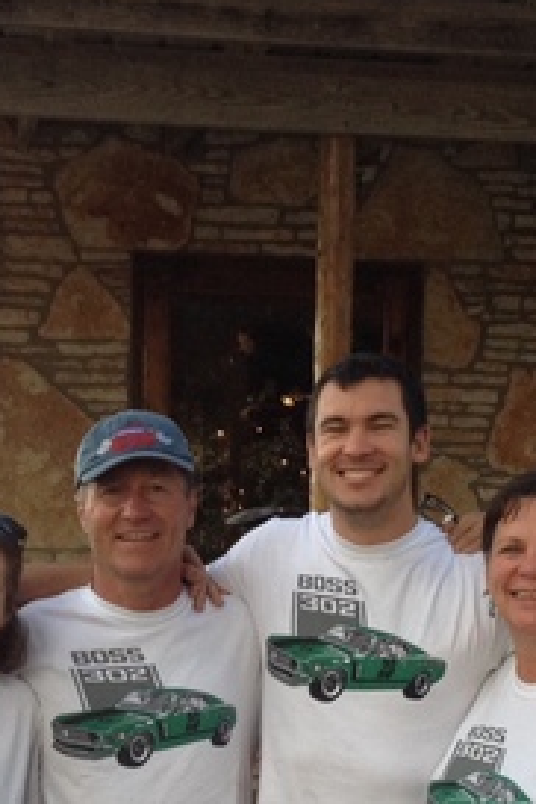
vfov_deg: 20.8
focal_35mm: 96
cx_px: 224
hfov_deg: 14.2
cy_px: 710
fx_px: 2144
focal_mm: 4.28
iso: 100
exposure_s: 1/120
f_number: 2.4
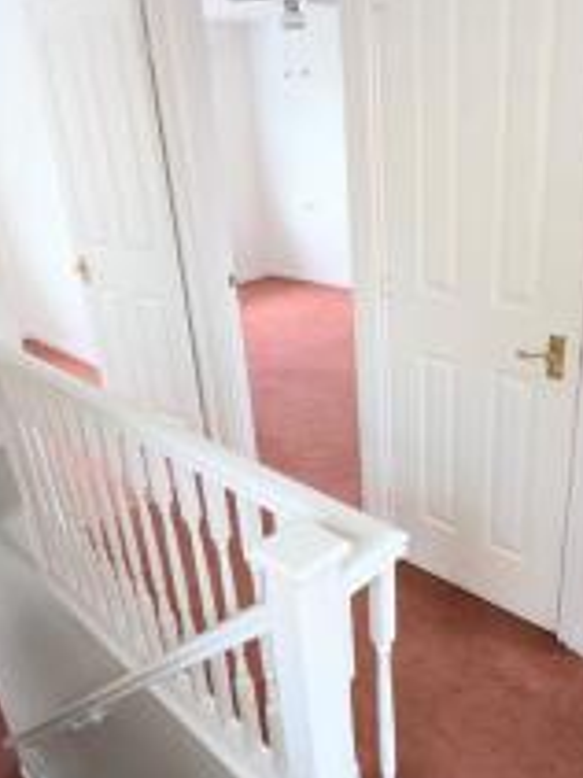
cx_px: 358
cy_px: 378
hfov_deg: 47.8
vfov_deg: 61.7
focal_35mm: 29
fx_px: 652
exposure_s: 1/33.3
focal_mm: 1.83
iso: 74
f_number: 2.2
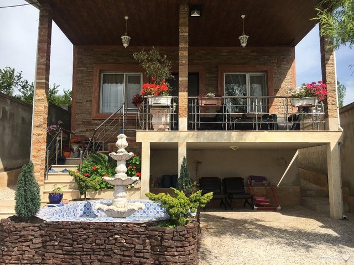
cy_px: 132
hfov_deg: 61.7
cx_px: 177
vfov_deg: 48.2
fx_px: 297
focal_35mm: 29
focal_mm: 4.15
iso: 25
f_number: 2.2
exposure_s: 1/2198
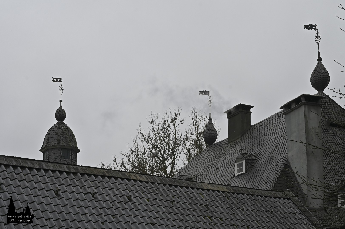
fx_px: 527
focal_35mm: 55
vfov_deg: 24.6
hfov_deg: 36.3
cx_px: 172
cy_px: 114
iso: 200
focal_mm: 55
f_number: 8
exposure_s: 1/250
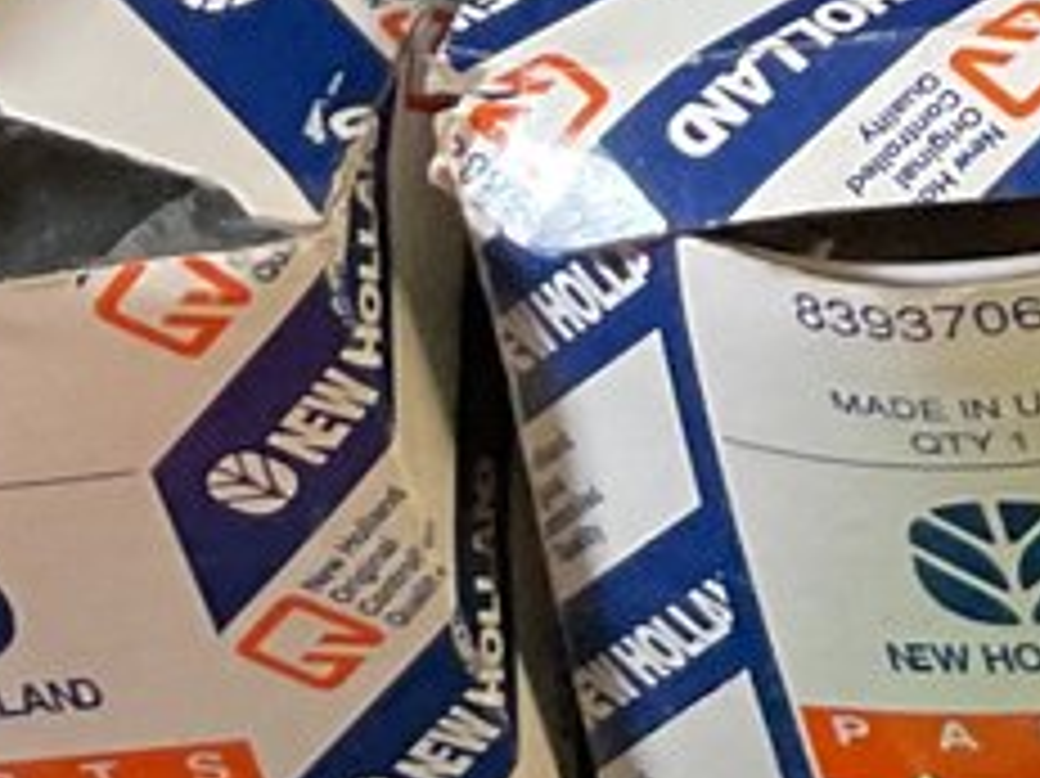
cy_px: -142
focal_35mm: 190
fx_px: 5705
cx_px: 2978
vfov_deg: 7.7
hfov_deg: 8.8
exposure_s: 1/60
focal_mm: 3
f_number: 1.8
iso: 125
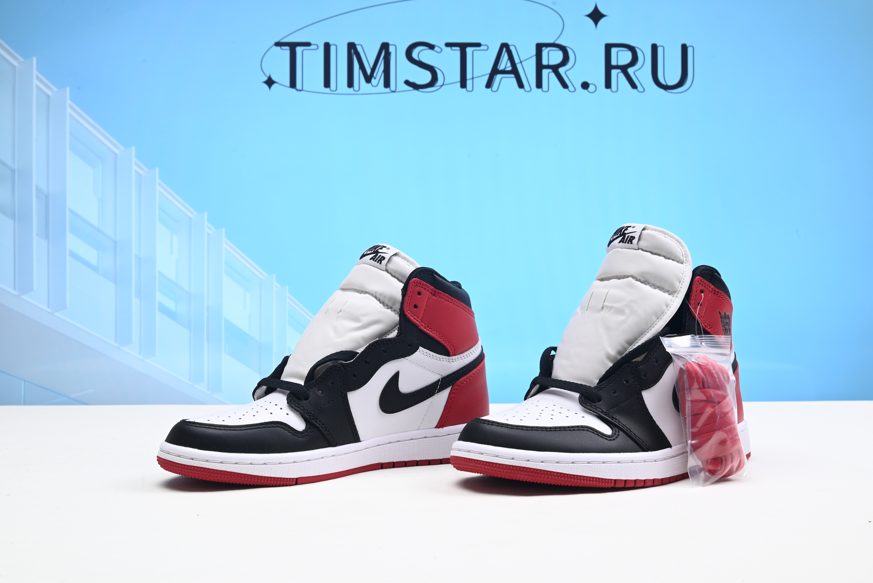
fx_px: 922
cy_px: 292
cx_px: 436
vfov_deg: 35.1
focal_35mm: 38
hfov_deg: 50.7
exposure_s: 1/2
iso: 100
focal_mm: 38
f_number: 16
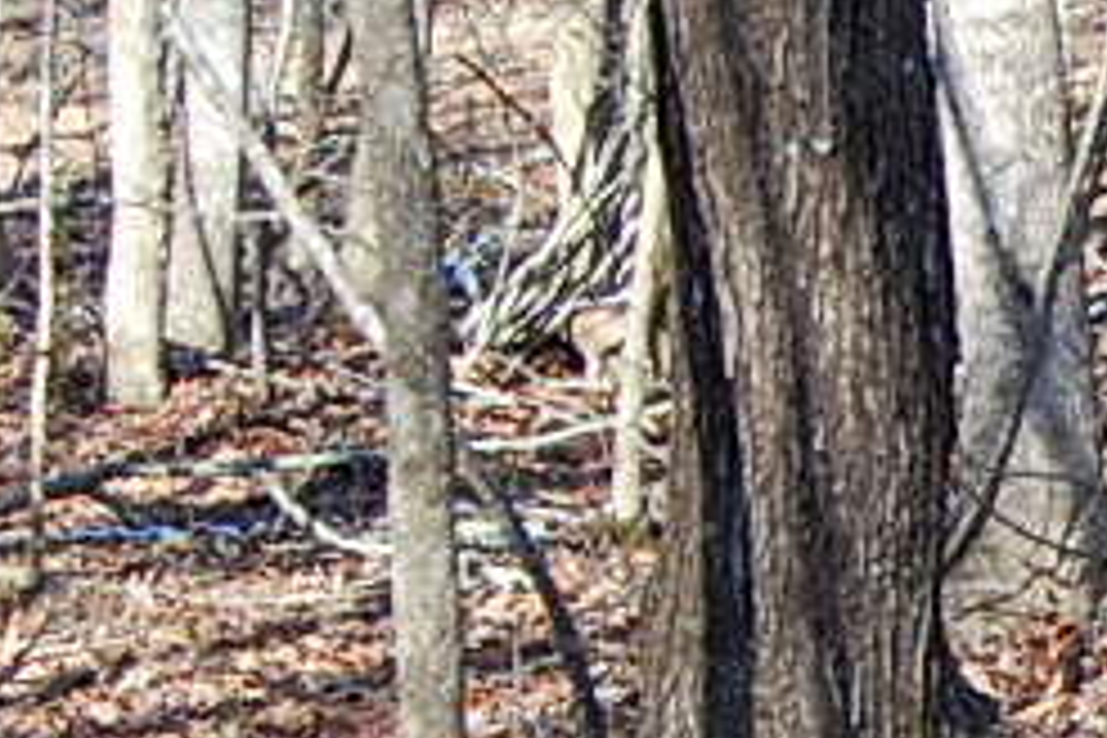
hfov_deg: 11.3
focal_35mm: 165
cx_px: 2210
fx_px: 5073
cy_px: 756
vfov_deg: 8.3
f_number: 6.3
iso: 200
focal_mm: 18
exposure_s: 1/160
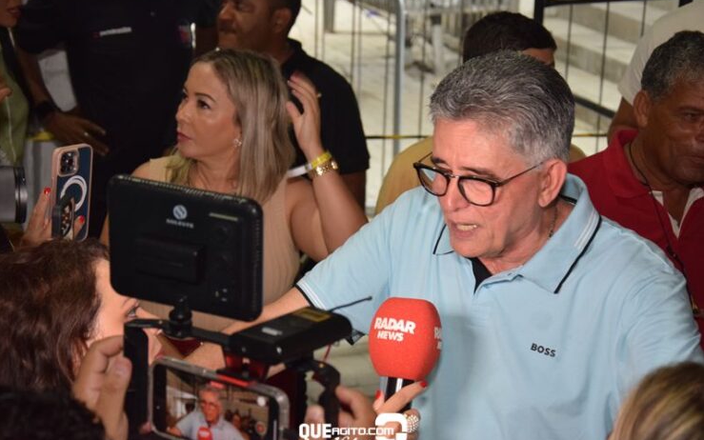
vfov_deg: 14.7
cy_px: 222
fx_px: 1708
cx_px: 352
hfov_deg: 23.3
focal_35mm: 89
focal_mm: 58
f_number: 5
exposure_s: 1/60
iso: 1100
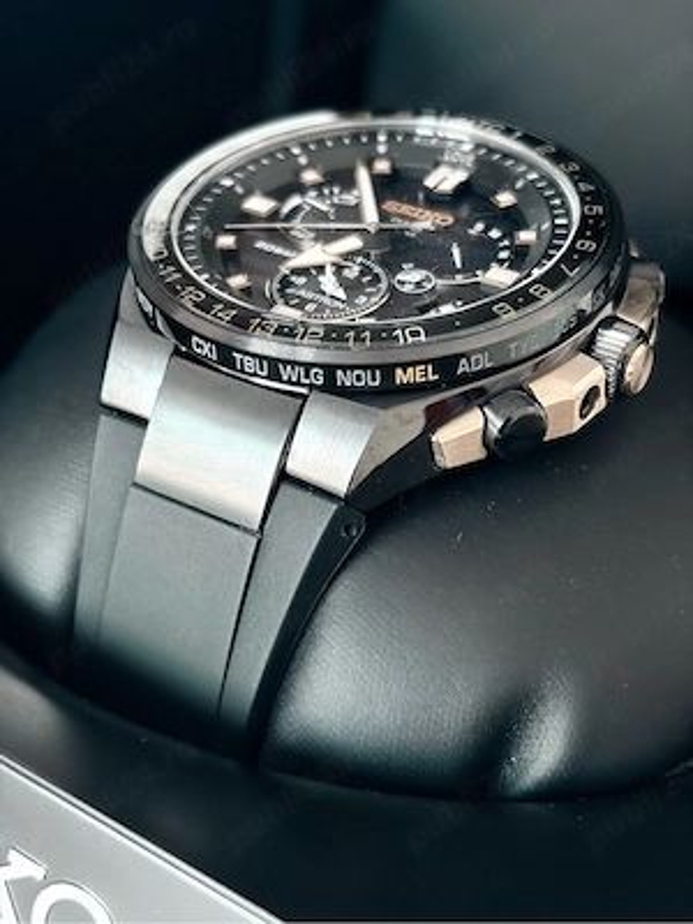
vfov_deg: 36.8
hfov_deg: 28.0
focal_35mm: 52
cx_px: 346
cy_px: 462
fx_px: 1388
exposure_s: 1/30
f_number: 1.6
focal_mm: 5.96
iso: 320
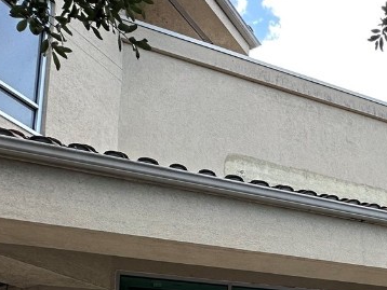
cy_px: 356
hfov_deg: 40.0
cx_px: 402
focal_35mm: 40
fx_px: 447
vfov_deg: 30.2
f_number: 2.2
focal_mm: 2.22
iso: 40
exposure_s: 1/340
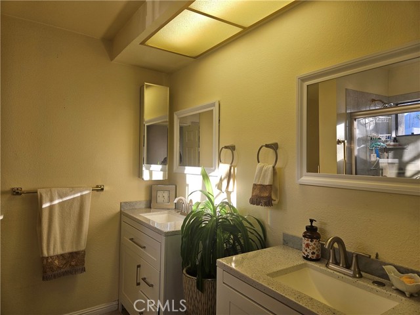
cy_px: 158
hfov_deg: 73.9
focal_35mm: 23
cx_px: 210
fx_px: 279
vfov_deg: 58.9
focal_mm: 5.4
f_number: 1.8
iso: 32
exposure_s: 1/120
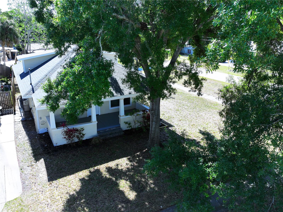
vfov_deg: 56.8
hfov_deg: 71.6
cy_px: 106
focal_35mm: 24
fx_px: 196
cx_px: 142
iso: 100
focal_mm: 12.29
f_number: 3.2
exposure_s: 1/160
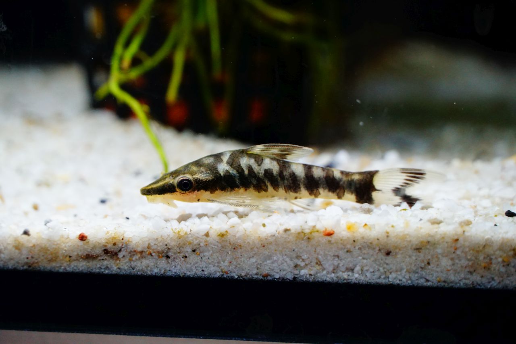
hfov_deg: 10.2
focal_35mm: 202
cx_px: 258
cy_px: 172
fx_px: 2902
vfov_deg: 6.8
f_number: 5.6
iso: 2500
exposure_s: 1/250
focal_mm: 135
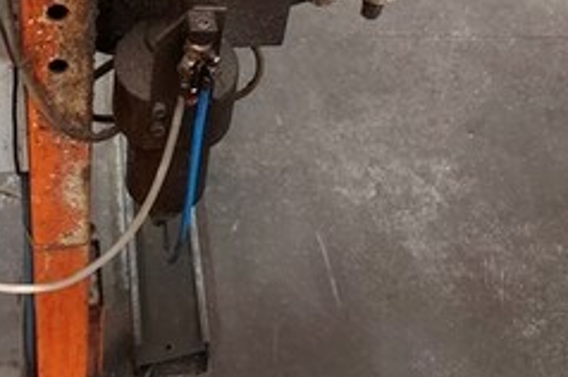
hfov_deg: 31.6
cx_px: 169
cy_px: 188
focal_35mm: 63
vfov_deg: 21.5
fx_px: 993
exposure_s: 1/20
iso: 500
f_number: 1.8
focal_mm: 5.23
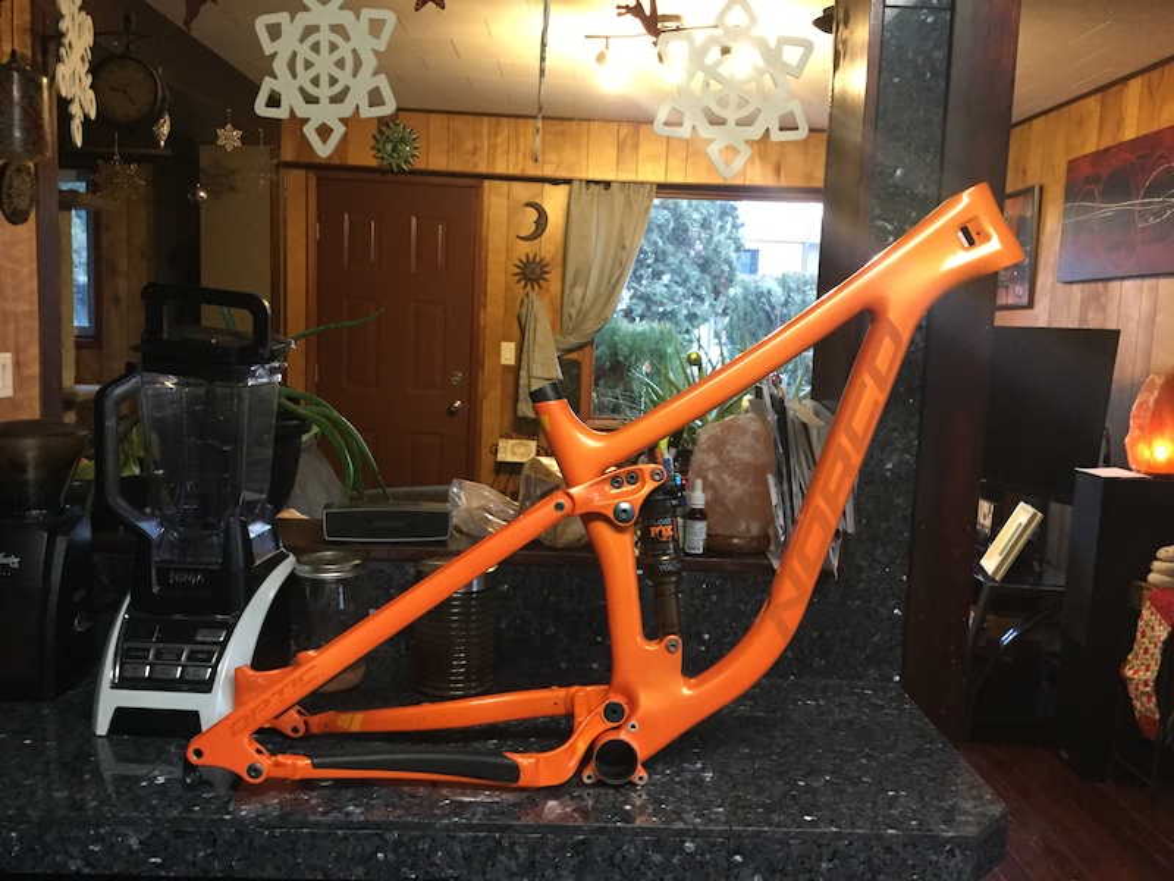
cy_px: 440
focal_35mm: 31
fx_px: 1051
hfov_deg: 58.4
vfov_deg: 45.4
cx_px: 587
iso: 200
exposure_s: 1/15
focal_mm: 3.3
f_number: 2.4
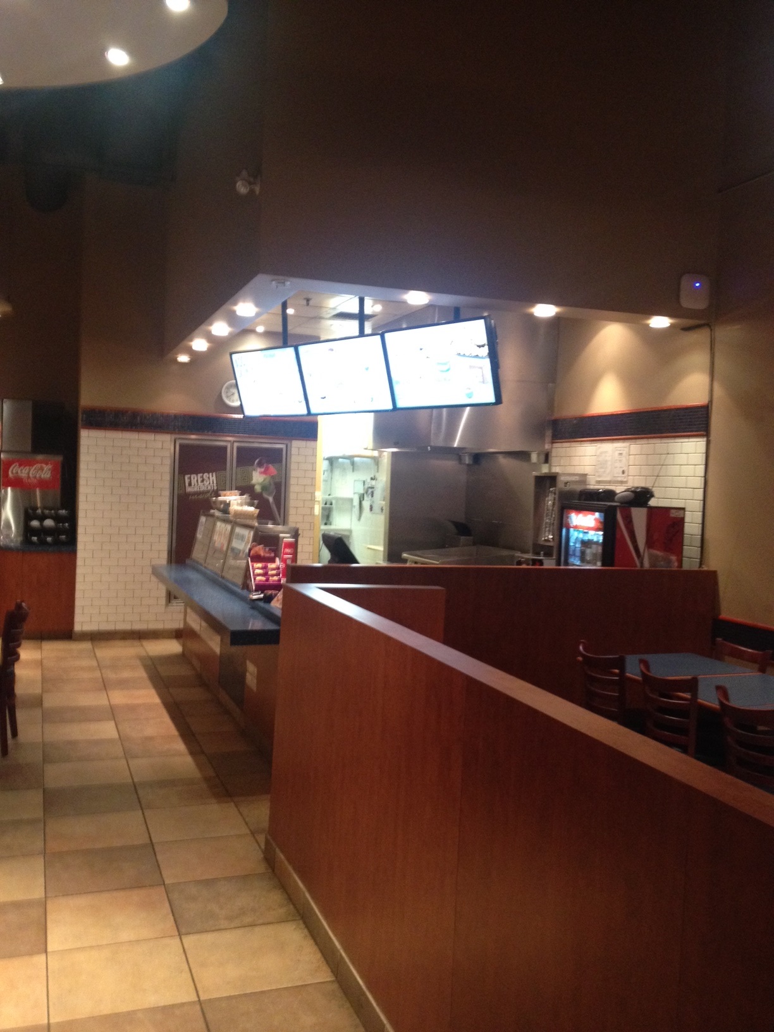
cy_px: 516
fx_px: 1043
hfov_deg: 40.7
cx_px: 387
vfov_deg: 52.6
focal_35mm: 35
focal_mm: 4.28
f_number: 2.4
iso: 250
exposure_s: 1/20
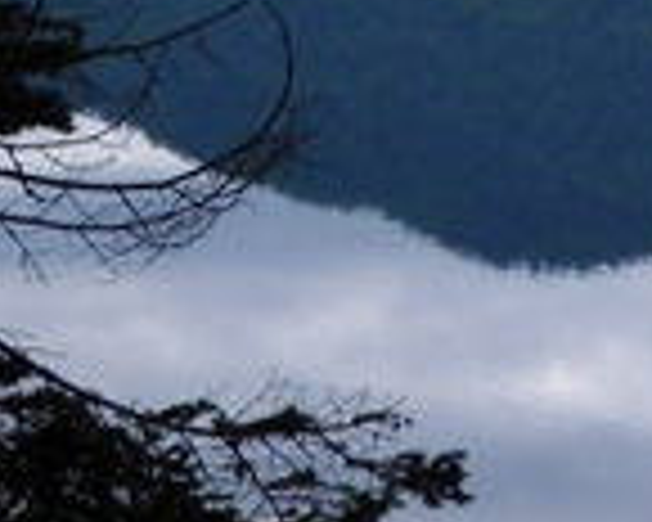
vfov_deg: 4.5
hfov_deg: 5.6
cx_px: 974
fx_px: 6561
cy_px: -472
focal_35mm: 340
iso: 160
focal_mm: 15.1
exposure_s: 1/1140
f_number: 5
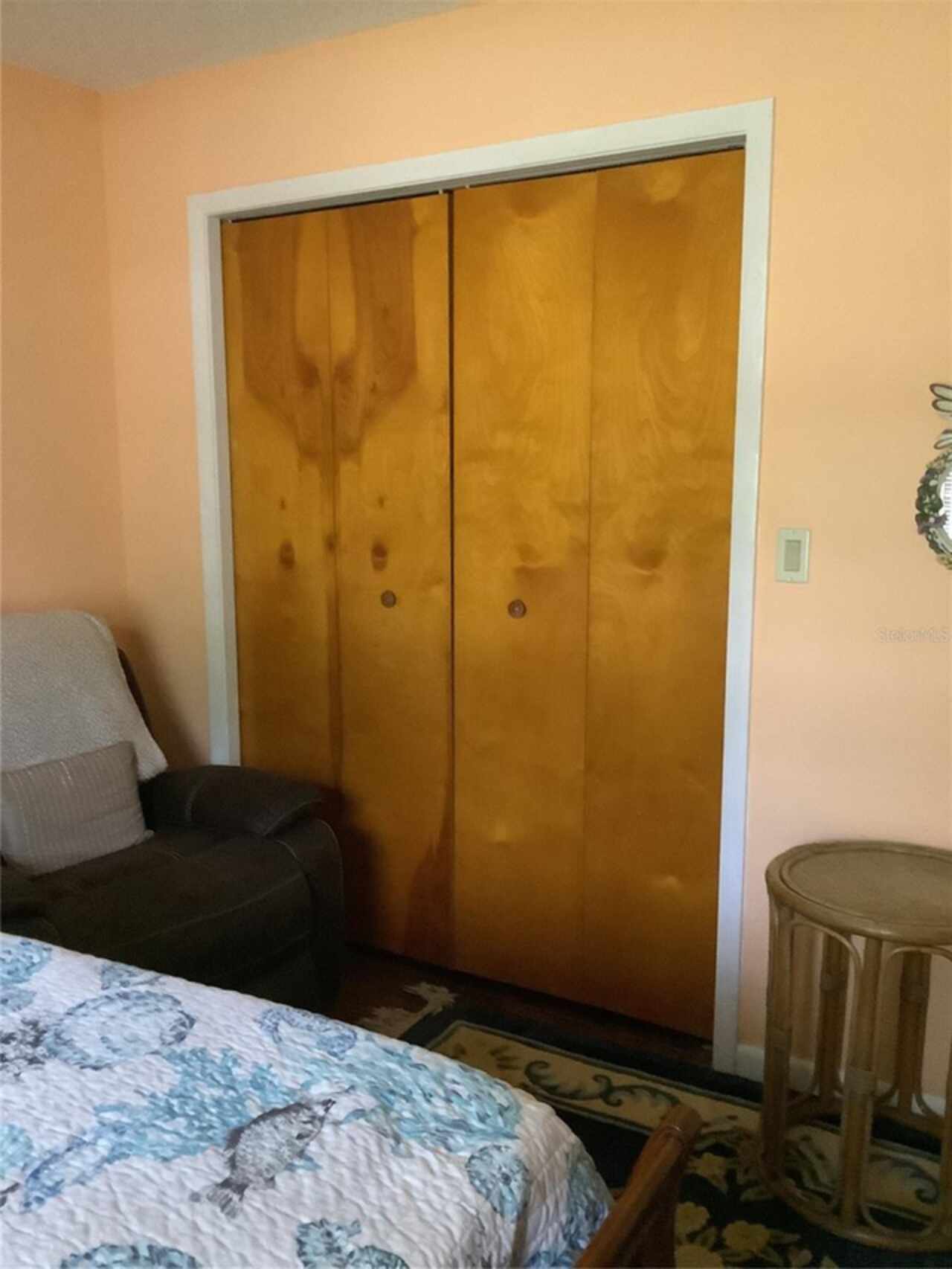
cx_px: 476
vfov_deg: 58.3
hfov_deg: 45.5
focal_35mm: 31
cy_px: 634
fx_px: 1136
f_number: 2.4
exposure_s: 1/24
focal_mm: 3.3
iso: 640
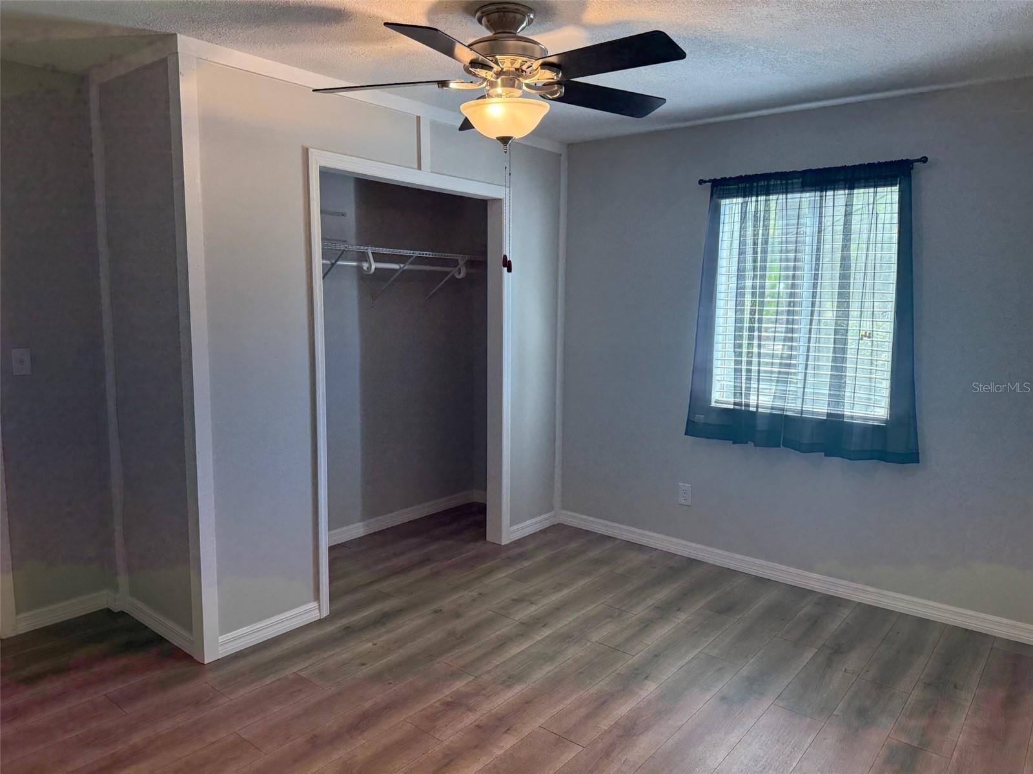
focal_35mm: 24
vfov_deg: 56.8
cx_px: 516
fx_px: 716
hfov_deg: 71.6
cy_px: 387
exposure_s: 1/120
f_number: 1.78
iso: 250
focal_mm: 6.76
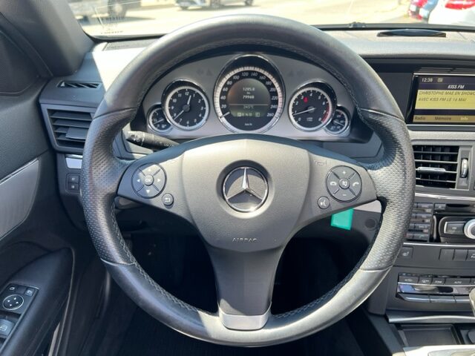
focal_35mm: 26
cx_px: 238
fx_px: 357
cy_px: 178
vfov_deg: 53.1
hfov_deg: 67.3
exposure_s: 1/169
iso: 40
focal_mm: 5.7
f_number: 1.5
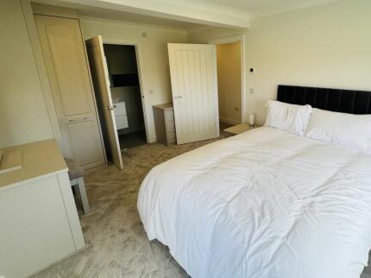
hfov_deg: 82.7
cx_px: 237
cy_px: 115
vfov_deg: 68.1
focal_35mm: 19
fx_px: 204
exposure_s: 1/132
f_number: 2.2
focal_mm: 2.22
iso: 40
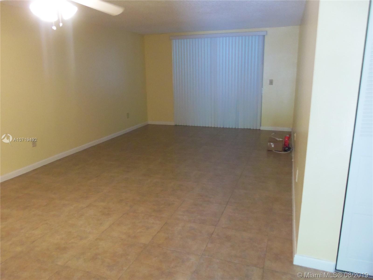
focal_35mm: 26
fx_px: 280
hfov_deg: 67.3
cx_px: 186
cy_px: 140
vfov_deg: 53.1
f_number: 3.2
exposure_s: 1/13
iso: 400
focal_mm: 4.7
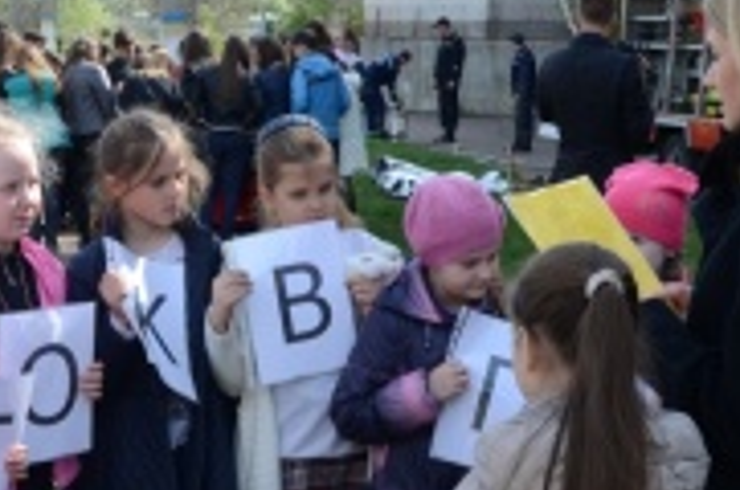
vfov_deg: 16.7
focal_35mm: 81
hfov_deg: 24.9
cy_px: 396
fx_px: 1662
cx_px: 206
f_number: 6.3
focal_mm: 18
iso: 100
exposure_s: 1/160
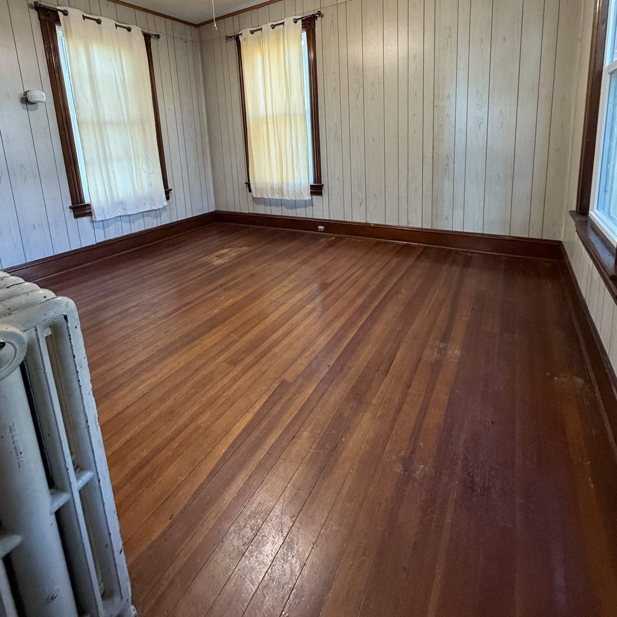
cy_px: 200
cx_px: 308
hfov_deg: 84.0
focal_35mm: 17
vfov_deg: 80.8
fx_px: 343
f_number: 2.2
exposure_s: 1/60
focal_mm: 2.22
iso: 400
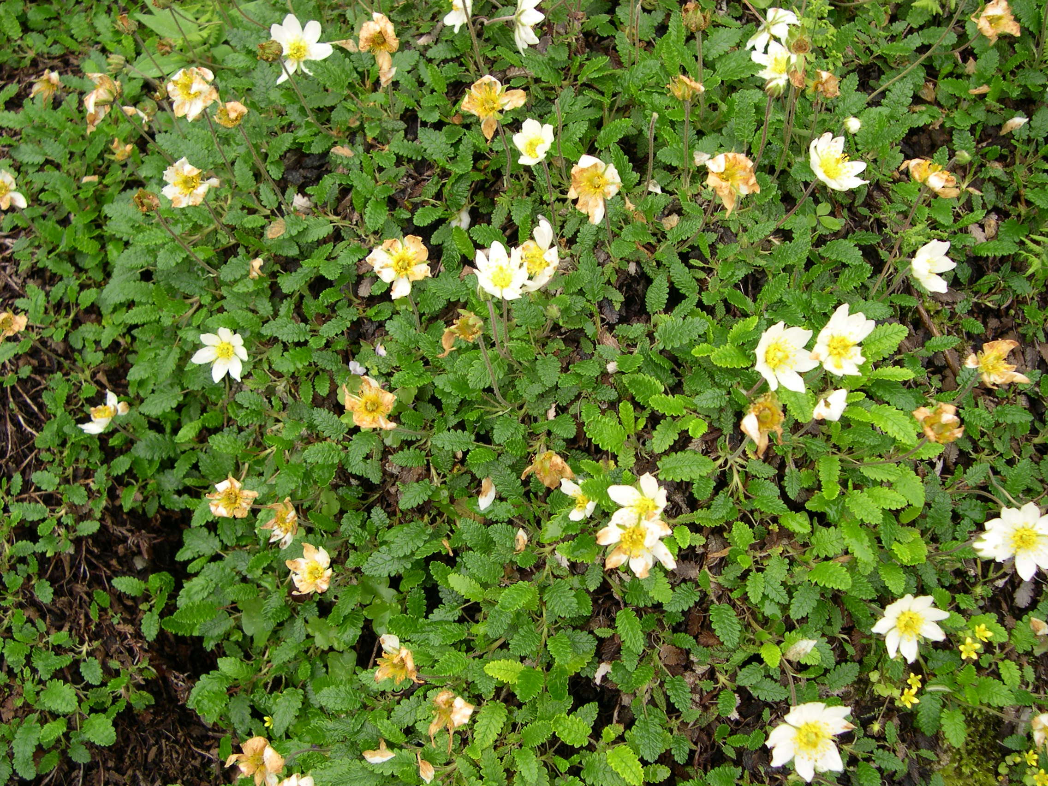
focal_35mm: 38
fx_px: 1150
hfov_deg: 49.0
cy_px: 393
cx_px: 524
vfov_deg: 37.7
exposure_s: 1/288
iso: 100
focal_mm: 8
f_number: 2.8
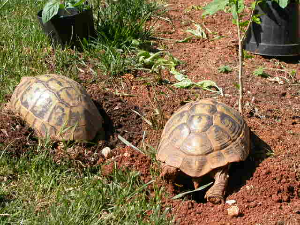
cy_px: 112
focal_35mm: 102
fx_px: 884
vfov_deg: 14.5
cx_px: 150
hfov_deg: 19.3
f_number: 4
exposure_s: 1/573
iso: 100
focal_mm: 21.1
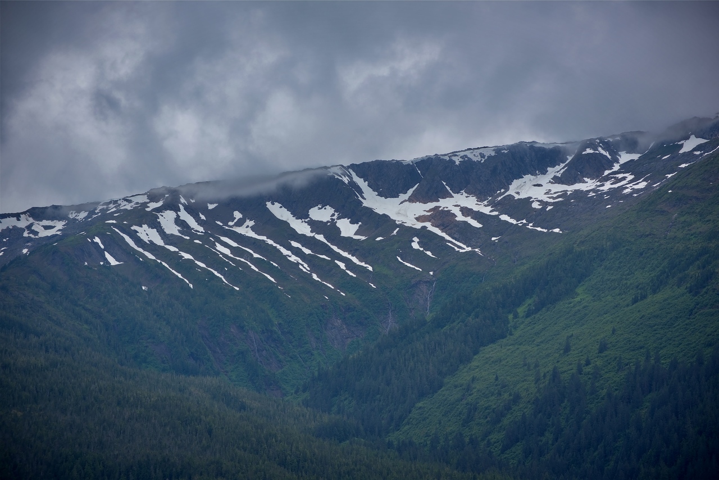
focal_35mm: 140
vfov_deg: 9.8
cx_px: 360
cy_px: 240
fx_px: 2797
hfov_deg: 14.7
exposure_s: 1/320
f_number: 7.1
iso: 100
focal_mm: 140
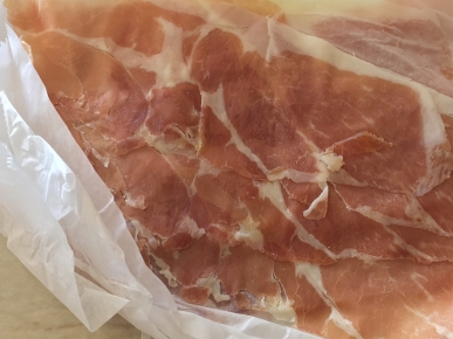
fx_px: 628
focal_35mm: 48
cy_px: 146
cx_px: 274
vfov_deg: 30.2
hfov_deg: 39.5
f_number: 2.2
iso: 40
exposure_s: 1/30
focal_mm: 4.15
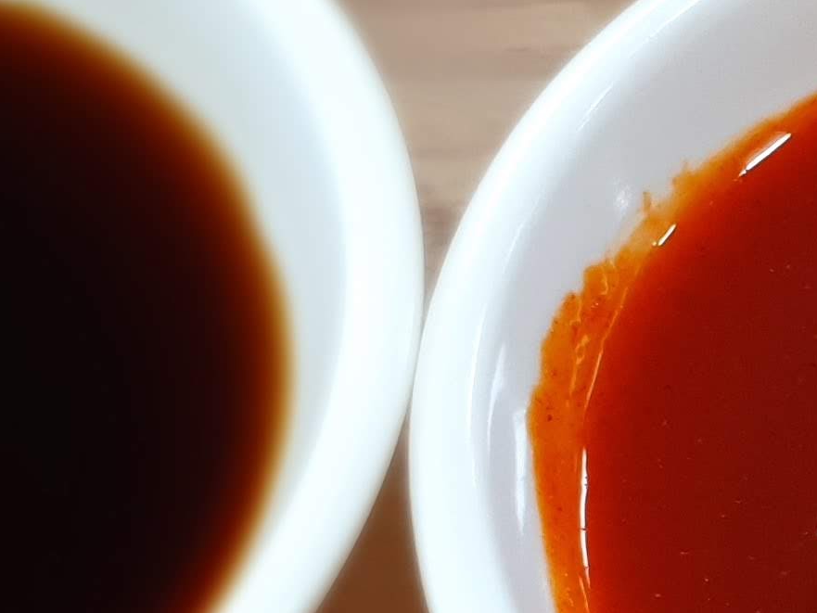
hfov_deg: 15.5
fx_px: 2809
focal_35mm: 119
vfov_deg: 12.4
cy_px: 437
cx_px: 1169
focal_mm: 4.32
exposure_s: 1/60
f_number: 1.5
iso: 64
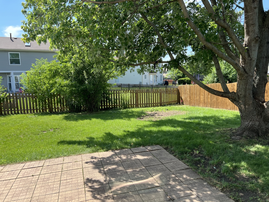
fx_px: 202
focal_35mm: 26
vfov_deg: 53.1
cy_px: 101
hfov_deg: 67.3
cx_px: 134
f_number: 1.5
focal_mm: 5.7
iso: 50
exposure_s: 1/991
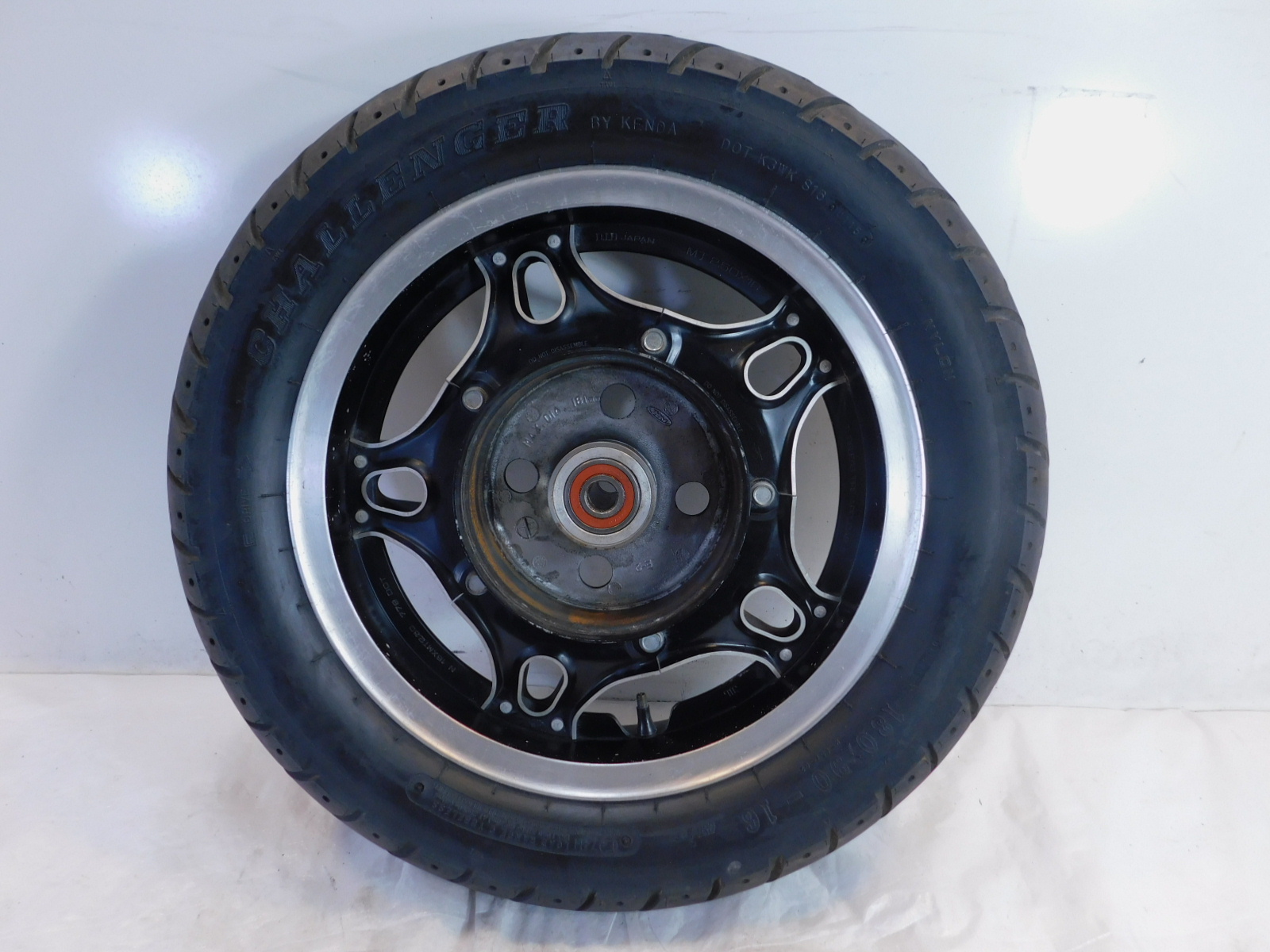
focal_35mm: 23
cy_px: 476
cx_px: 635
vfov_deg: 58.9
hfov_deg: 73.9
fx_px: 844
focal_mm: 4
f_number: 3
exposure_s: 1/30
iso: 160
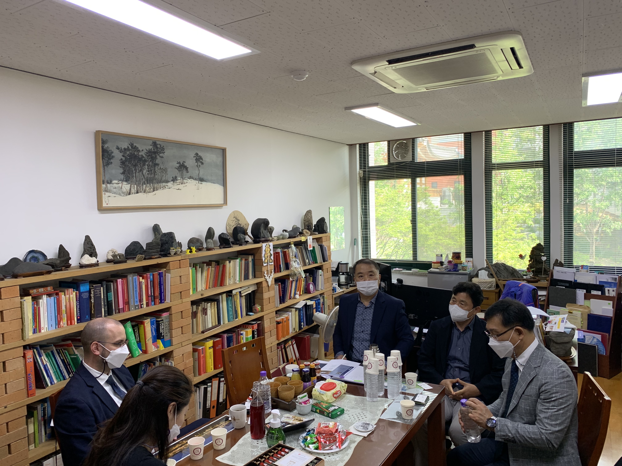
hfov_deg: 67.3
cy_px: 233
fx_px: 467
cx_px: 311
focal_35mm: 26
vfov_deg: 53.1
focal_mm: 4.25
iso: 50
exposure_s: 1/60
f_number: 1.8
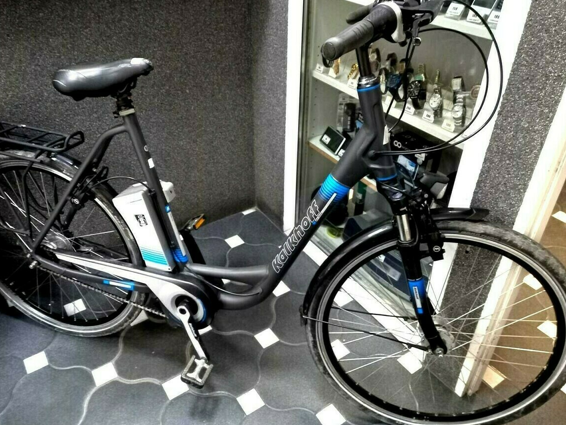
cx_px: 260
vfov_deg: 49.7
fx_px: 458
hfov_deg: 63.4
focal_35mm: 28
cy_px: 205
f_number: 2
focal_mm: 4.6
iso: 400
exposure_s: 1/20
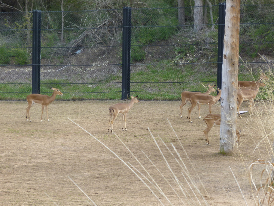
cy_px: 103
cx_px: 137
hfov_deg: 9.0
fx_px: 1741
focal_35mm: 220
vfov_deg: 6.8
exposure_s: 1/125
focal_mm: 36
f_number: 5.9
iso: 125
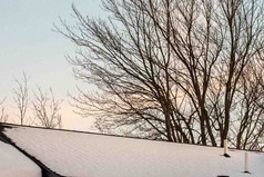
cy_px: 201
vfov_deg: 9.3
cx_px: 149
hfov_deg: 14.0
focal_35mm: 146
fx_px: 1071
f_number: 5
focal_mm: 32
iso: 3200
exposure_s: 1/400
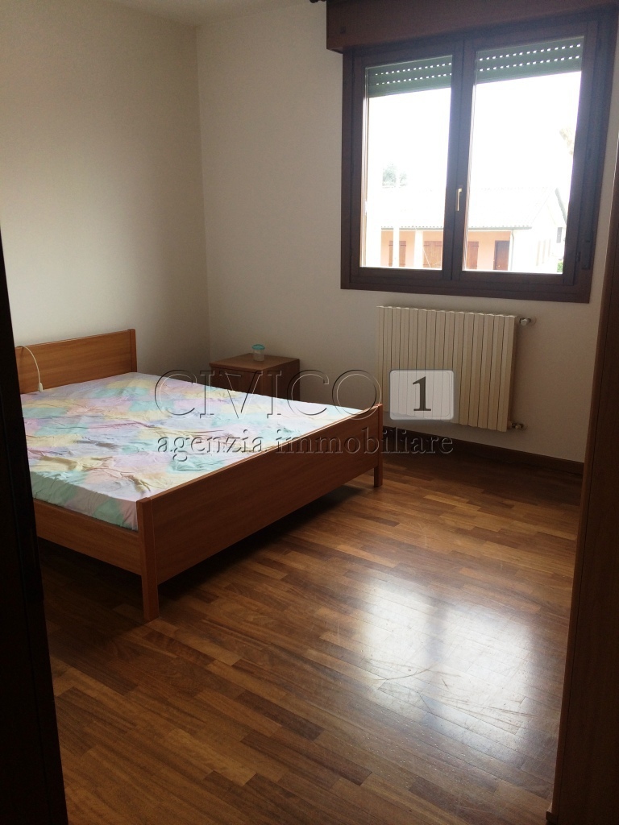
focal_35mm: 29
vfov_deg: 61.7
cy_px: 412
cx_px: 310
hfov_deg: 48.2
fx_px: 691
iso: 40
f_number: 2.2
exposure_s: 1/50
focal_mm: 4.15
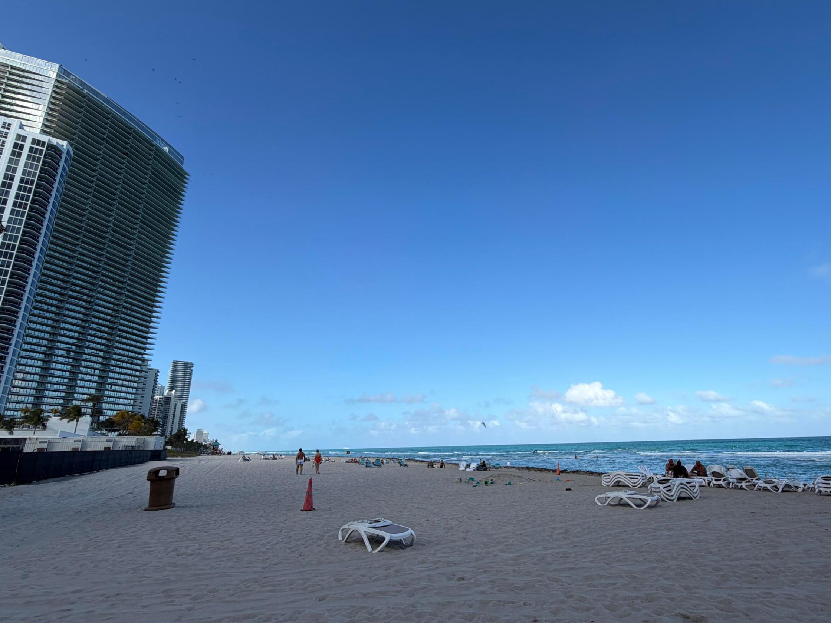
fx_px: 432
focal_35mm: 18
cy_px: 327
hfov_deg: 87.1
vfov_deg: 71.6
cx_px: 482
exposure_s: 1/799
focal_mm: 2.22
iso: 20
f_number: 2.2
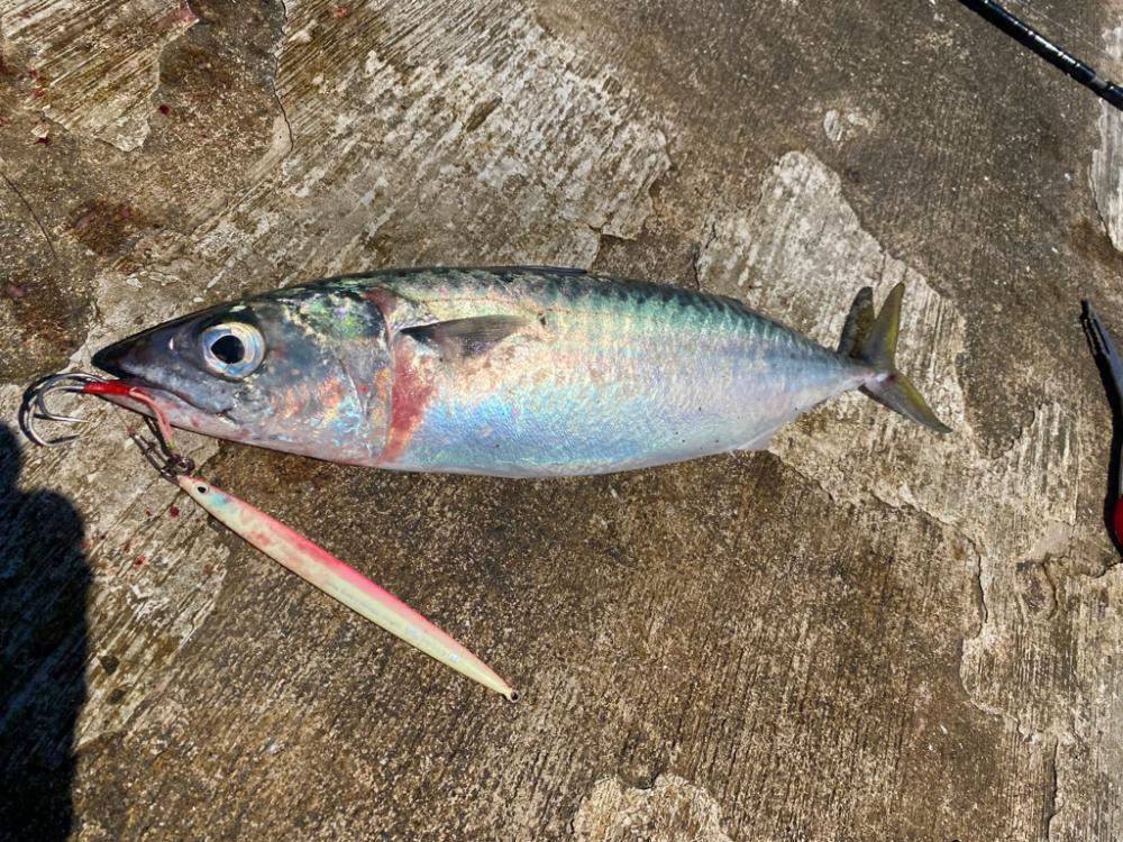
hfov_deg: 67.3
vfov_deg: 53.1
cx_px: 562
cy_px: 421
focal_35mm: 26
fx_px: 843
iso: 32
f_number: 1.8
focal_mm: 4.25
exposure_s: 1/8850
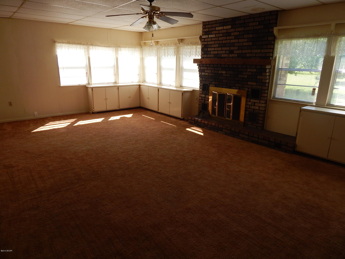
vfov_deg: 61.1
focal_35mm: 22
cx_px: 172
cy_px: 130
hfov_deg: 76.4
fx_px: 219
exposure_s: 1/160
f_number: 3
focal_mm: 4
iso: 125
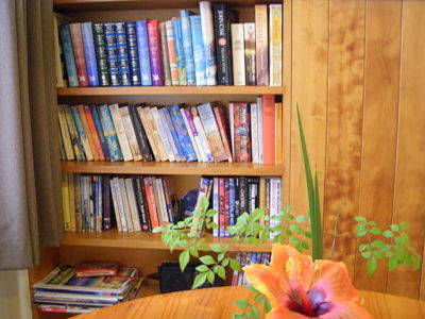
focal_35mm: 38
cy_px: 160
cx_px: 212
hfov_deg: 49.0
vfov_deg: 37.7
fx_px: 467
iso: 320
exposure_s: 1/8
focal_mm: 6.7
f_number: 3.5
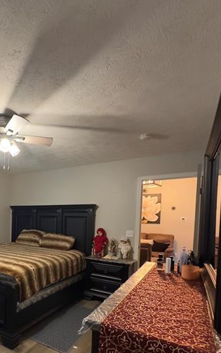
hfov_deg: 50.2
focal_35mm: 22
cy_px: 228
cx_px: 31
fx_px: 212
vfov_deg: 77.7
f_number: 2.2
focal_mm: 2.22
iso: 640
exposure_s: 1/60
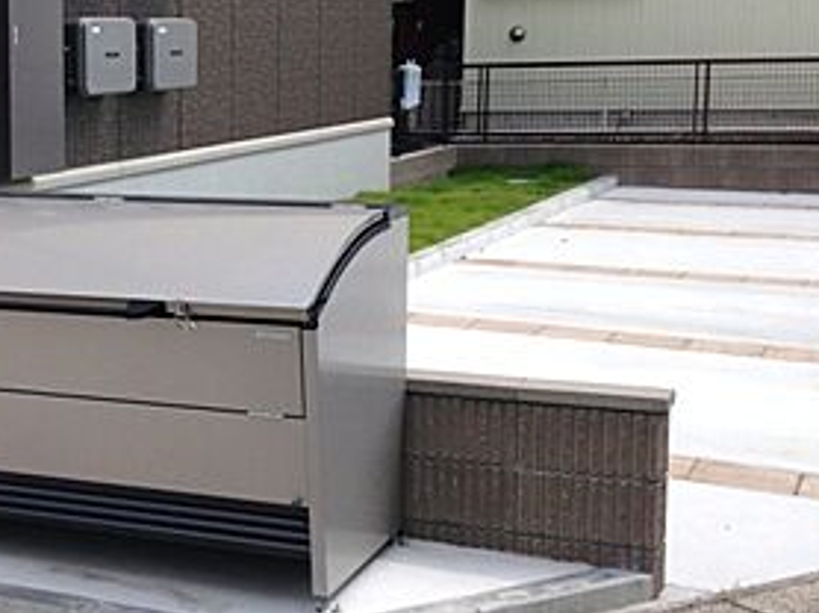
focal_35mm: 76
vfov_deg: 19.4
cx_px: 56
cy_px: 306
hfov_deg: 24.8
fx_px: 1797
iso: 50
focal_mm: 4.12
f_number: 2.4
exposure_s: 1/889
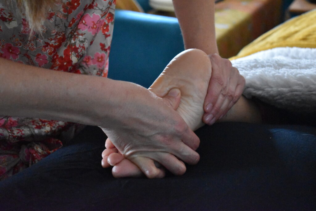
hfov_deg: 31.9
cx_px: 158
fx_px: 553
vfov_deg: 21.6
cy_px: 106
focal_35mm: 63
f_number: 5
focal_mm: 42
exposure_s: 1/60
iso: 9000
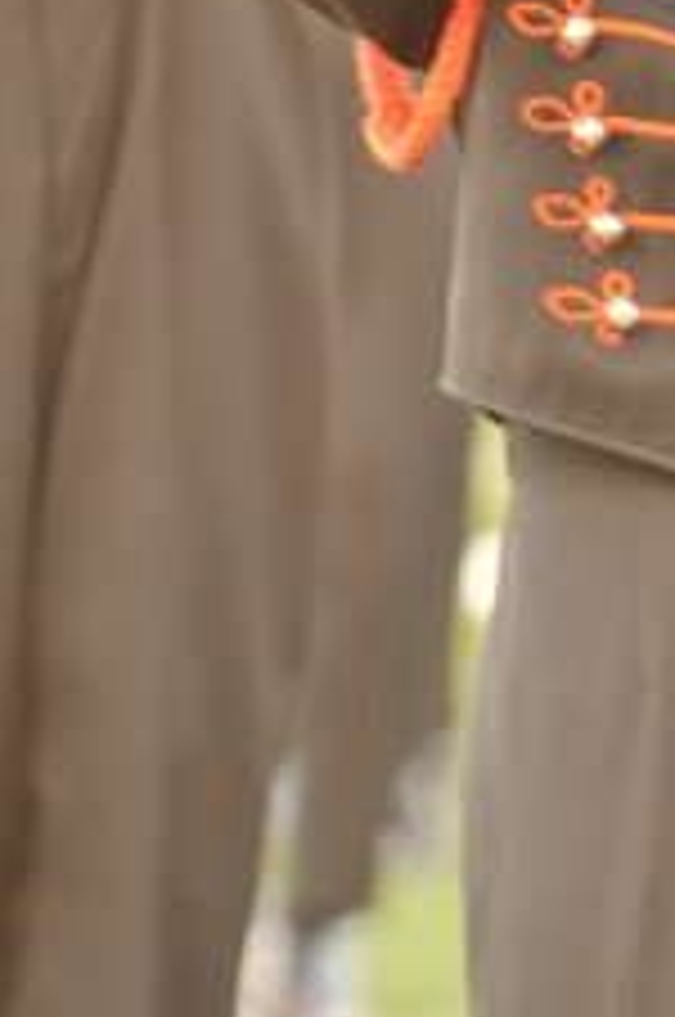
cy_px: 207
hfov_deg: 1.7
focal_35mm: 797
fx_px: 22483
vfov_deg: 2.6
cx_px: 745
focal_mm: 200
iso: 200
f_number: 2.8
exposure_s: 1/100
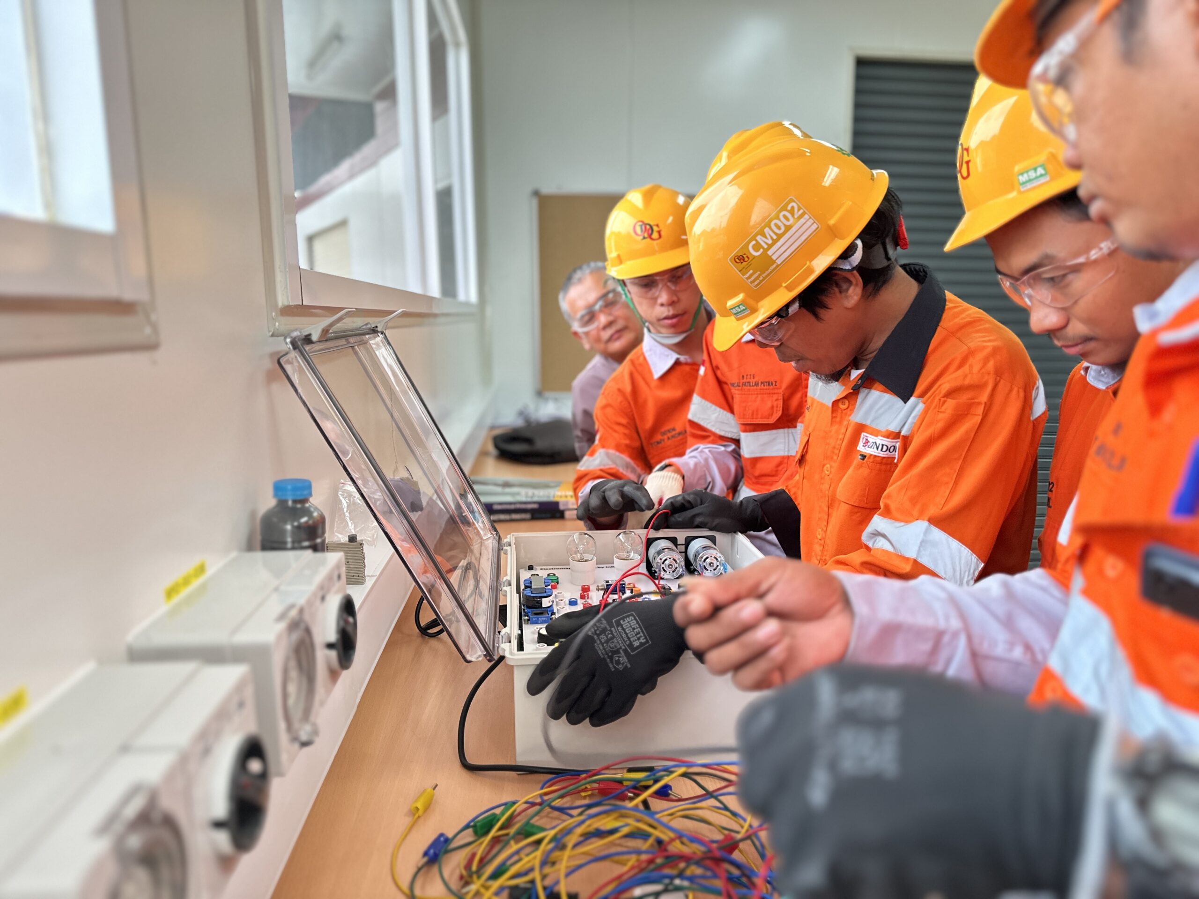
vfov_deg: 56.8
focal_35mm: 24
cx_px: 600
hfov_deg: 71.6
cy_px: 450
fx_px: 831
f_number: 1.78
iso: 250
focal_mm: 6.86
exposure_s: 1/100
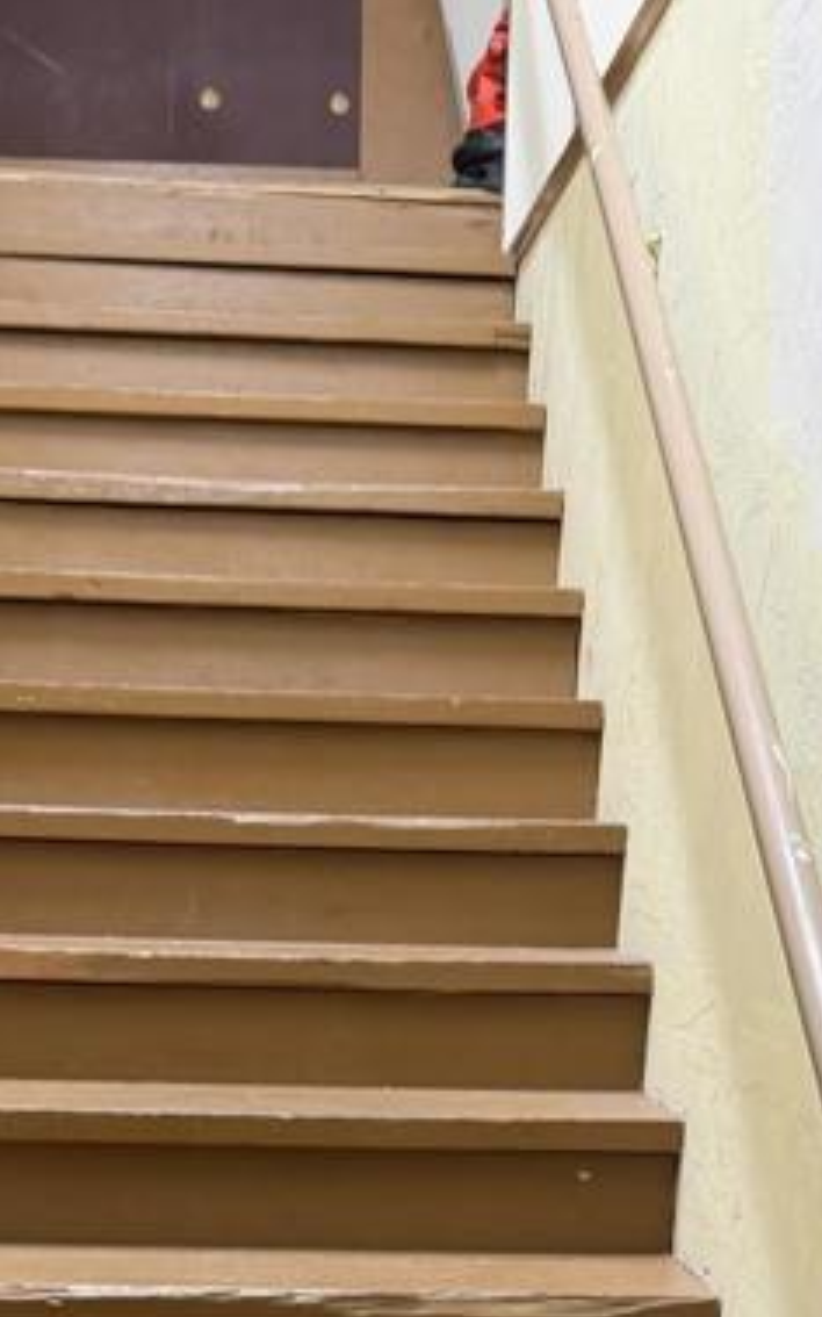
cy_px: 1498
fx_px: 2475
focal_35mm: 69
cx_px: 268
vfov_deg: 27.0
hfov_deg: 18.8
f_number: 1.78
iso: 125
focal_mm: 6.76
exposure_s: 1/60
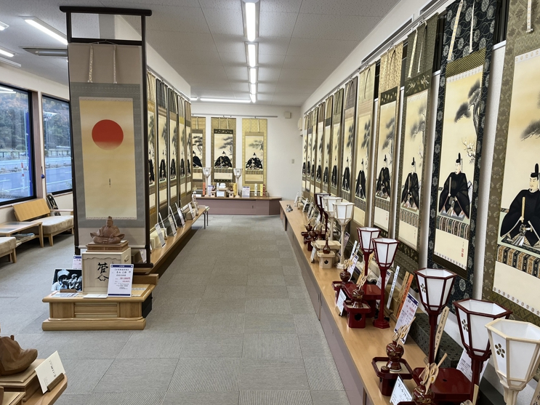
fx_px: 437
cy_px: 207
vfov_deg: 49.7
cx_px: 290
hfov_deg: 63.4
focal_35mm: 28
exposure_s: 1/120
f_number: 1.6
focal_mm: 5.1
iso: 100
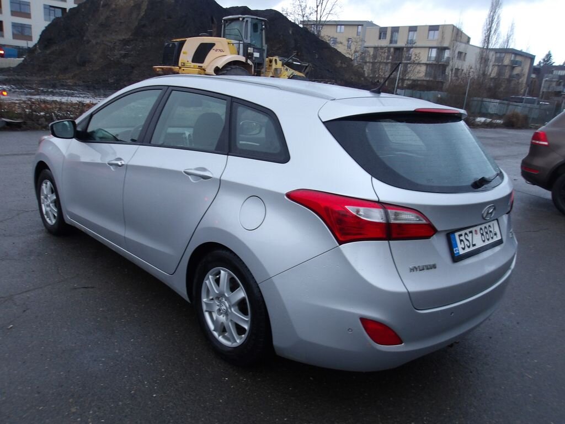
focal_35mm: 27
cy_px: 212
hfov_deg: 65.3
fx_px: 441
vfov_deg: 51.4
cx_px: 282
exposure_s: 1/30
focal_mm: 4.9
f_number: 3
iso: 178
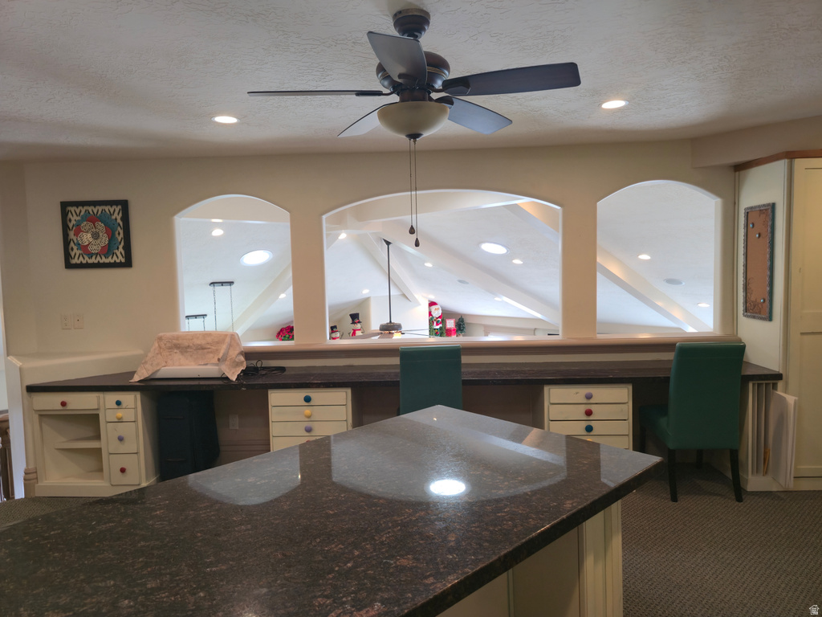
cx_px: 411
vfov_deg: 58.9
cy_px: 308
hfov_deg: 73.9
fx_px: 546
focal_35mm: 23
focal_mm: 6.3
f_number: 1.7
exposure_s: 1/60
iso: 80
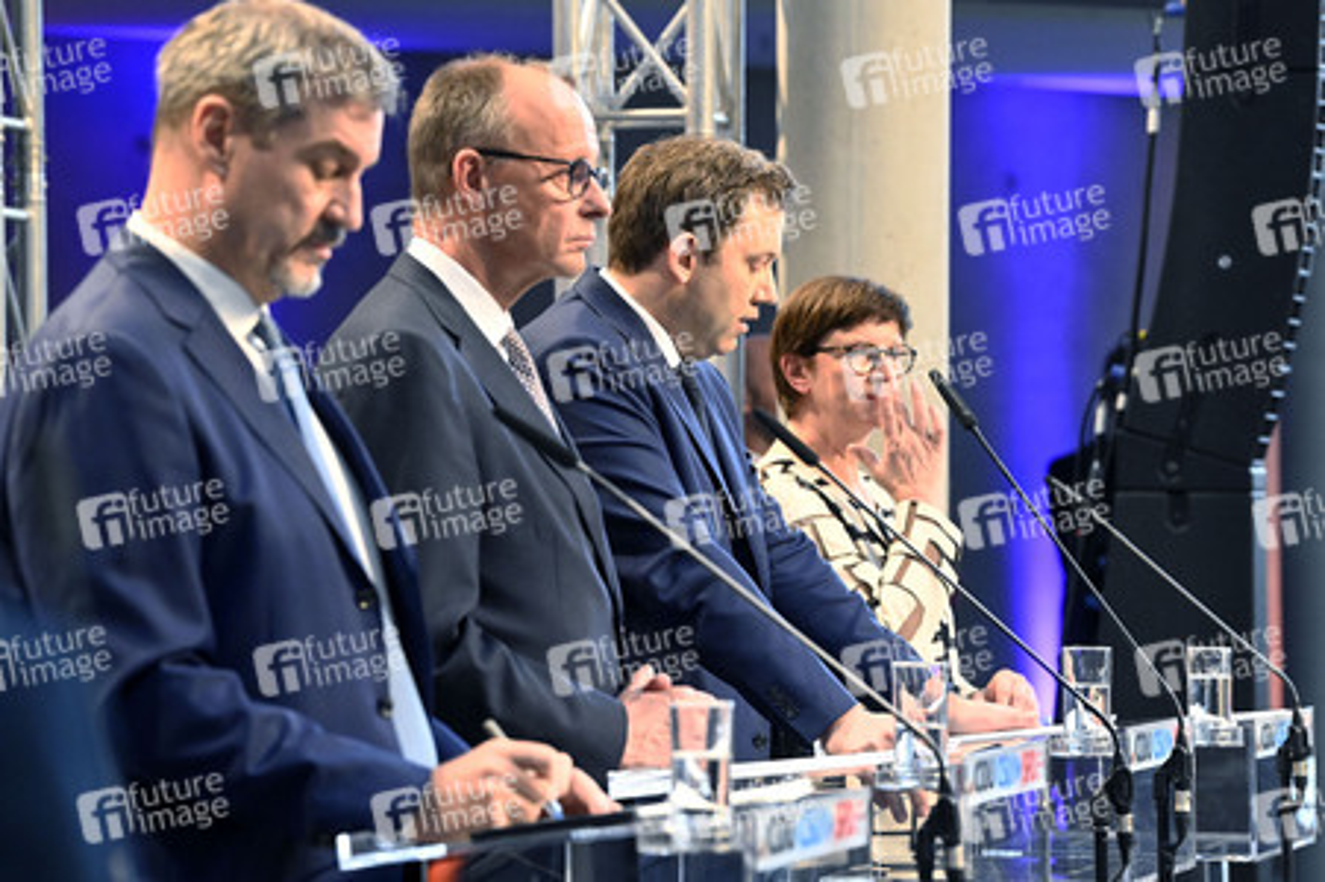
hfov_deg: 11.1
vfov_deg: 7.4
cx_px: 662
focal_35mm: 185
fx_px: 6804
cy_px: 441
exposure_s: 1/640
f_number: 6.3
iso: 12800
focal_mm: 185
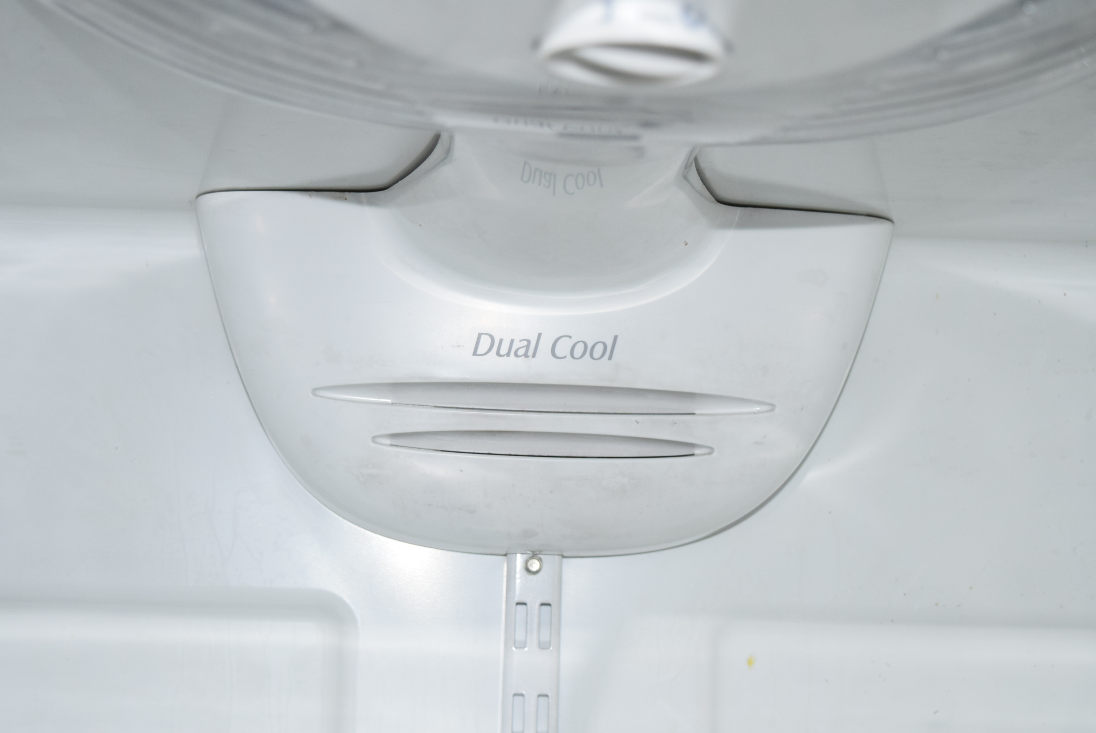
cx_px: 548
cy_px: 366
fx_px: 2102
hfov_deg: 29.2
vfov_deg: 19.8
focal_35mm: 69
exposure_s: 1/60
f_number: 5
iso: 1000
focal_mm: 46
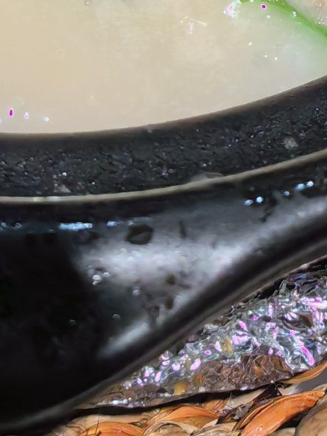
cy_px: -414
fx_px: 1385
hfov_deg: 13.5
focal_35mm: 110
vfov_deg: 14.9
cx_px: 116
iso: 200
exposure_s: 1/100
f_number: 2.8
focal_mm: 5.75
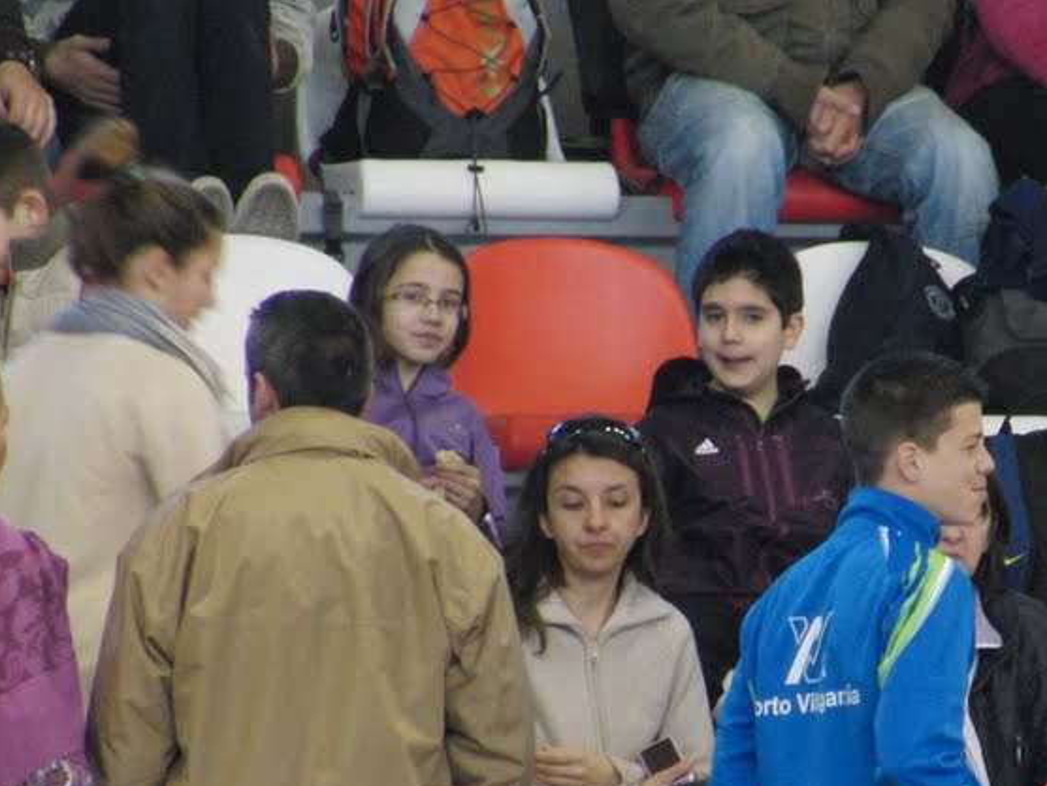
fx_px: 26223
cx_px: 838
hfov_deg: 2.3
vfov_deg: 1.7
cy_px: 541
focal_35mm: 867
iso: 400
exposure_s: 1/50
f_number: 4.4
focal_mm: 83.3
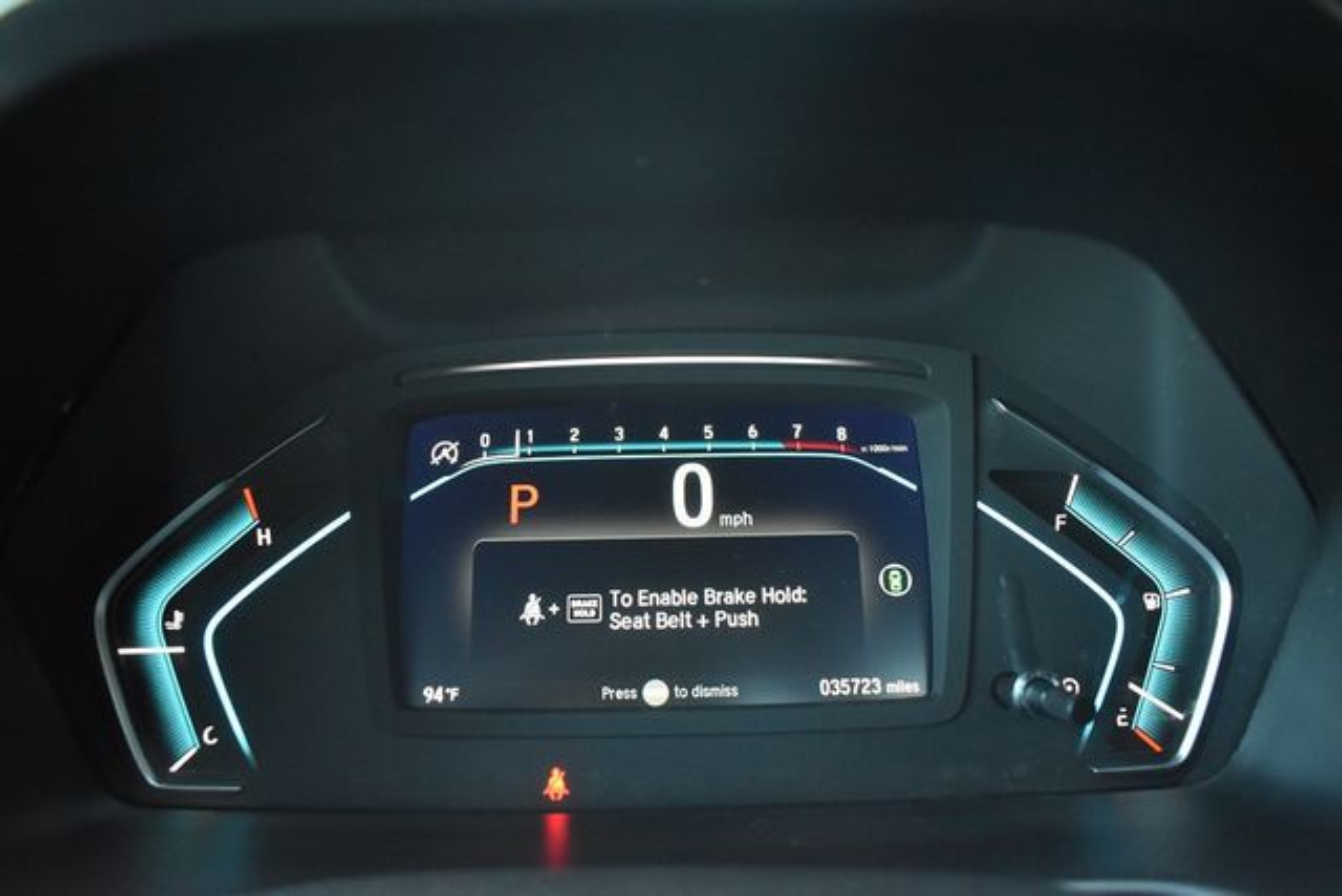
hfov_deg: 67.4
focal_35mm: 27
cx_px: 671
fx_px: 1007
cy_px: 448
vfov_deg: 48.0
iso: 3200
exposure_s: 1/125
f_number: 3.5
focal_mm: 18
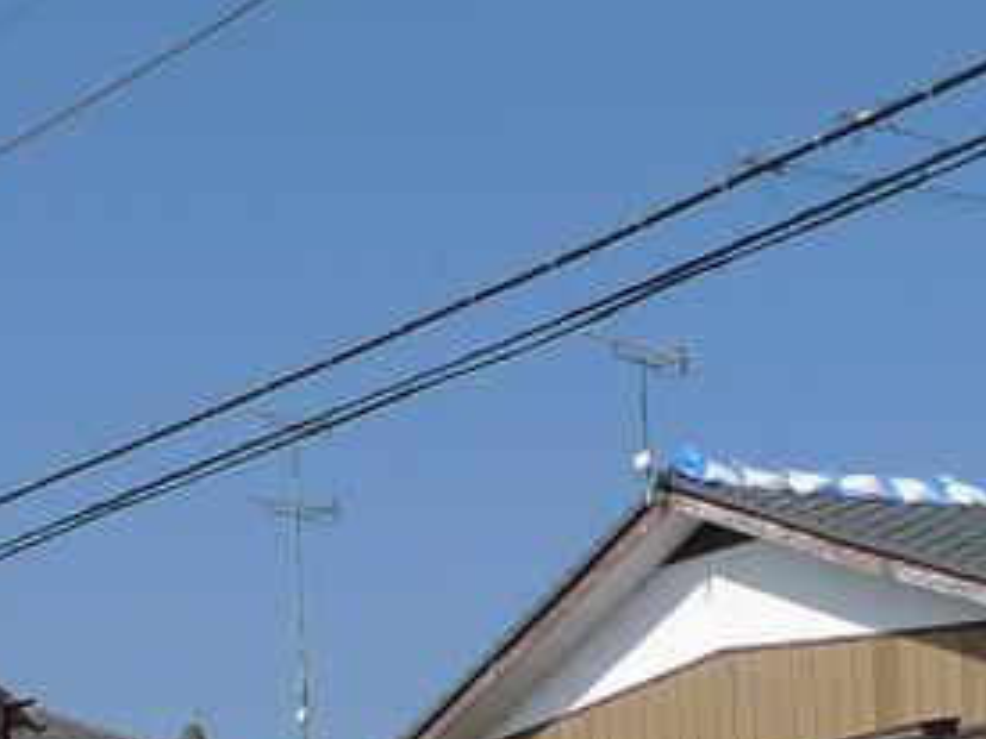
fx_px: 3874
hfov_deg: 14.3
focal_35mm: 136
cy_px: 864
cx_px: 18
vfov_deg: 10.7
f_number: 4.5
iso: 80
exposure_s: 1/1000
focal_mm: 5.4
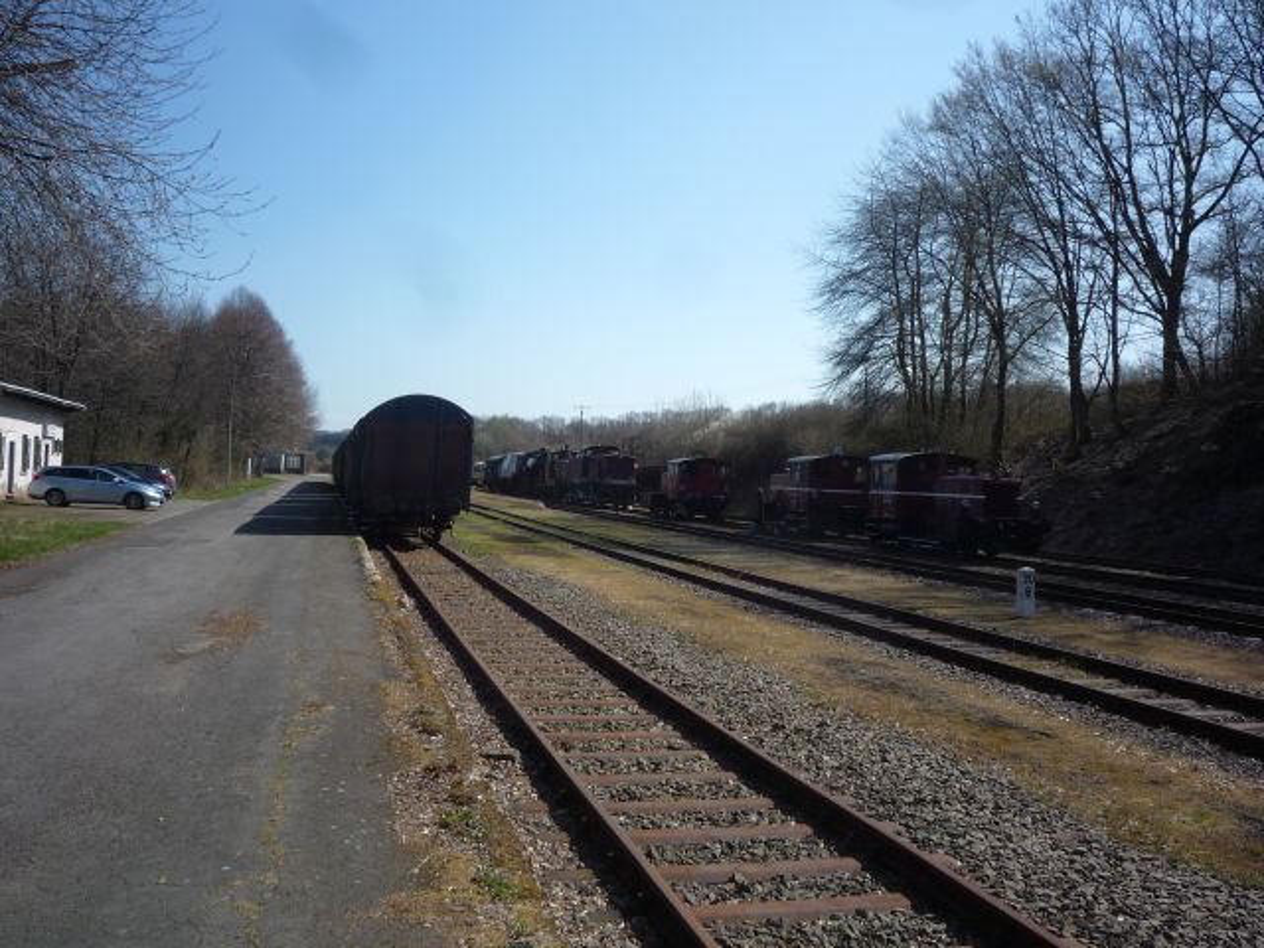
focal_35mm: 32
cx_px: 632
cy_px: 474
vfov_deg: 44.2
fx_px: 1168
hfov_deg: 56.8
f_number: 5.6
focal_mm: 5.2
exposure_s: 1/400
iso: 100
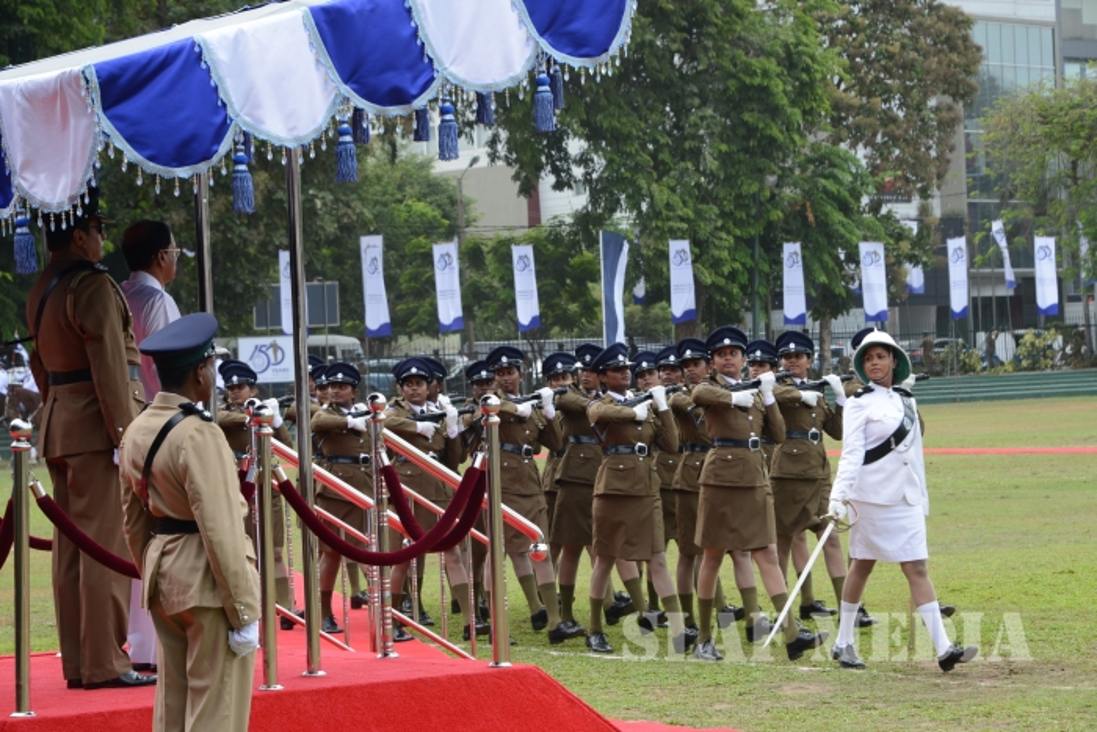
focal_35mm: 116
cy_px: 366
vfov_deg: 11.8
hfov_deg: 17.6
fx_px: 3535
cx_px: 548
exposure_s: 1/125
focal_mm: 116
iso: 250
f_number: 10
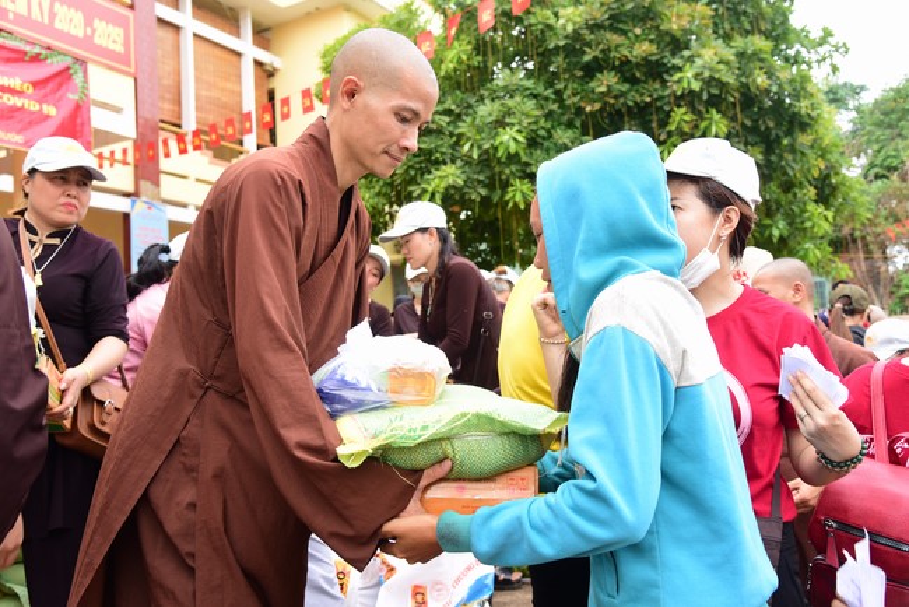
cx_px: 454
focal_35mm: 34
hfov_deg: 55.8
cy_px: 304
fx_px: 859
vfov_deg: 38.9
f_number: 5.6
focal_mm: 34
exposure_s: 1/100
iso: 125
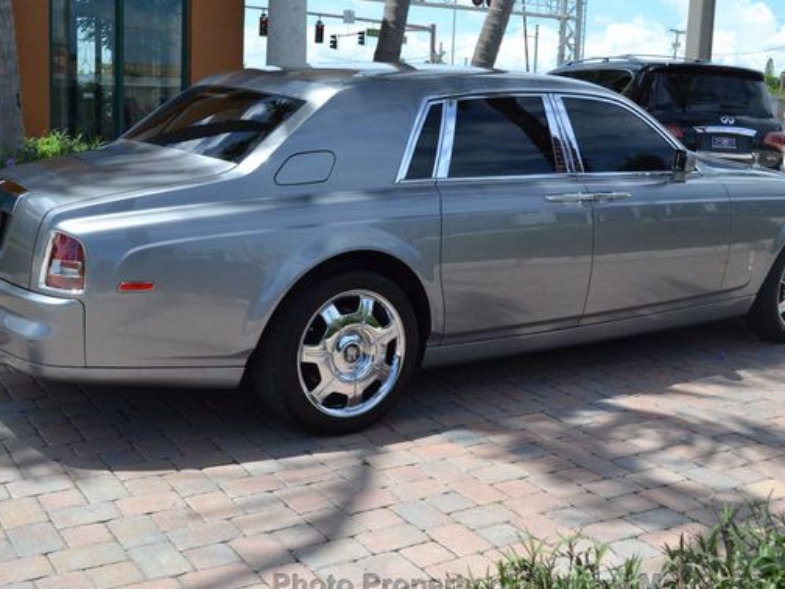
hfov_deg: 42.9
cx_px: 402
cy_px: 283
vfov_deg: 32.9
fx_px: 998
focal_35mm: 44
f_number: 8
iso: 100
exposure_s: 1/200
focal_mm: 24
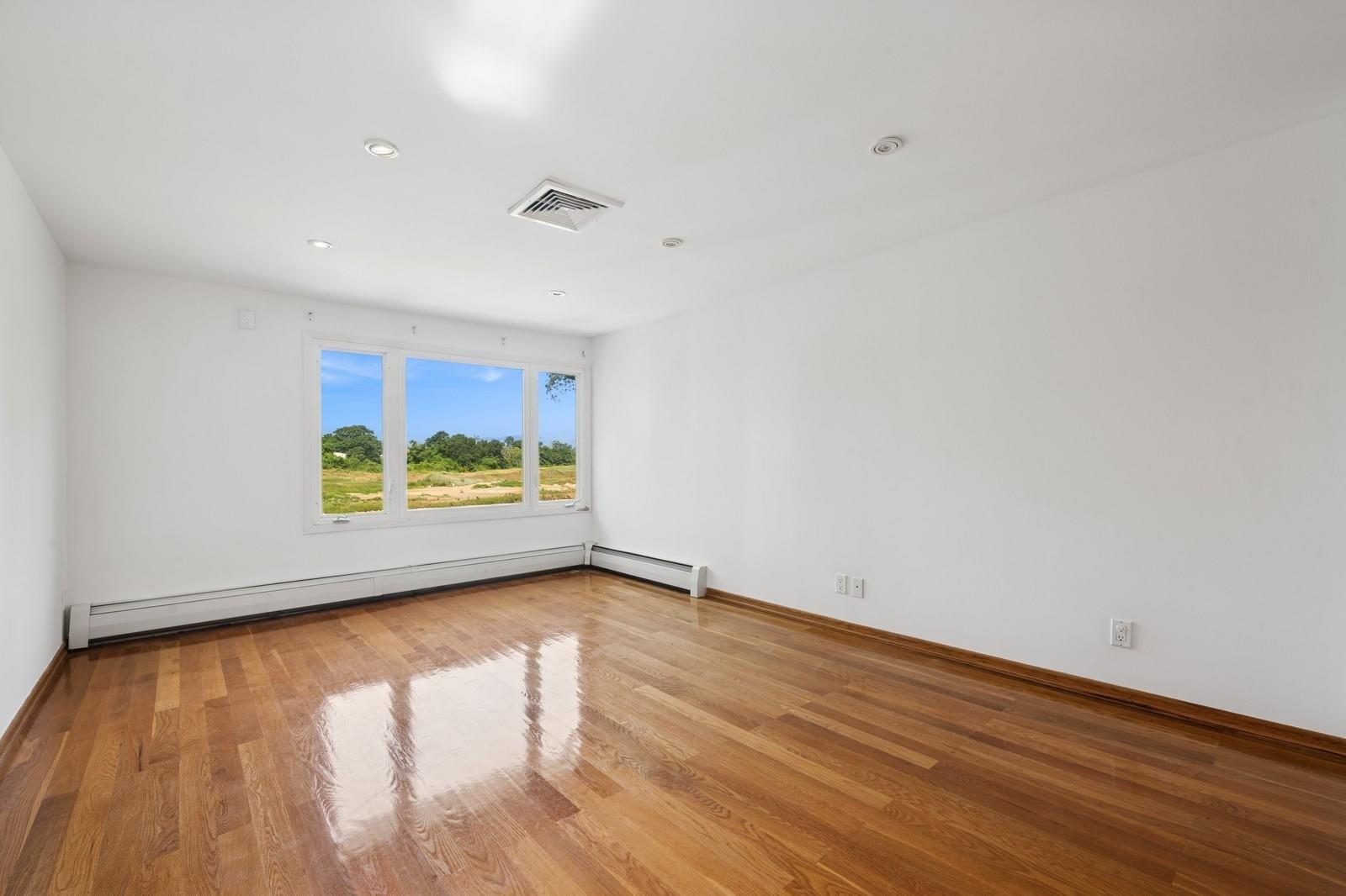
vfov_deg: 77.3
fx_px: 561
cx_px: 673
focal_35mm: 15
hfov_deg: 100.4
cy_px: 448
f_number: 11
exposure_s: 1/10
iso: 100
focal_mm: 15
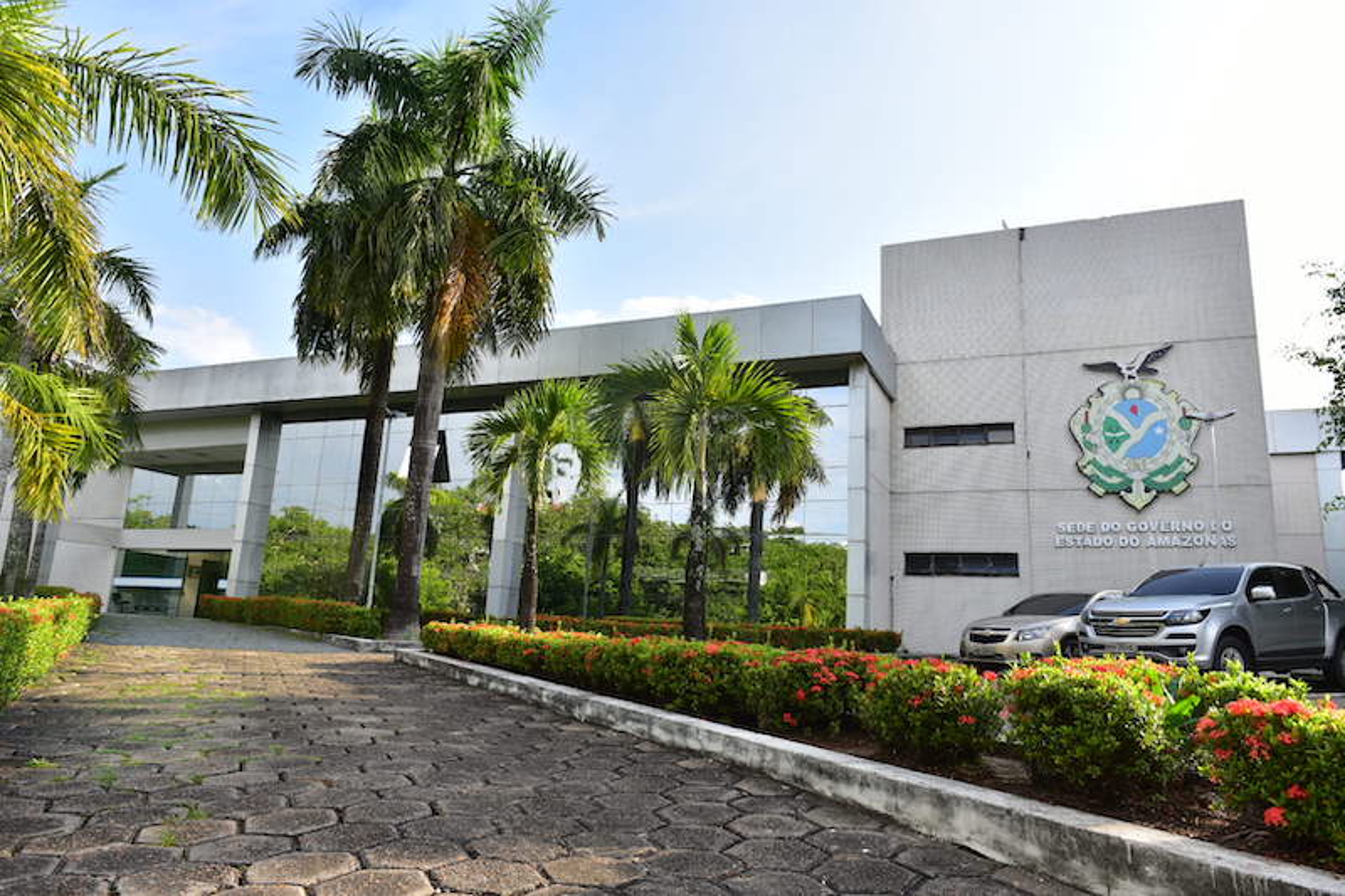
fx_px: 896
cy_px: 448
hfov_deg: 73.8
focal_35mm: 24
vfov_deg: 53.1
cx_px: 672
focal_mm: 24
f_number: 9
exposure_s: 1/160
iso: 100
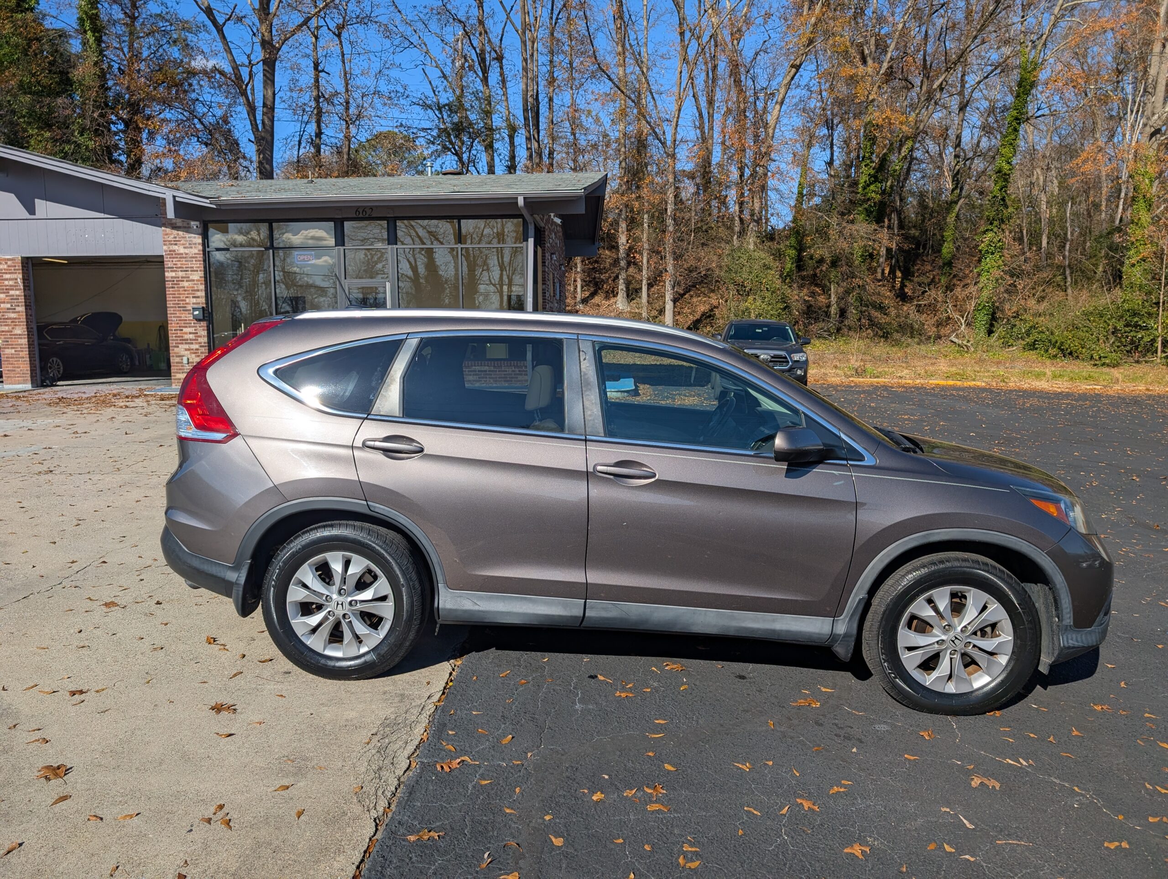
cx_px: 584
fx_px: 811
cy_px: 440
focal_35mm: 24
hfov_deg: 71.5
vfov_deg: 56.9
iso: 20
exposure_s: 1/2208
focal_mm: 6.9
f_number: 1.68
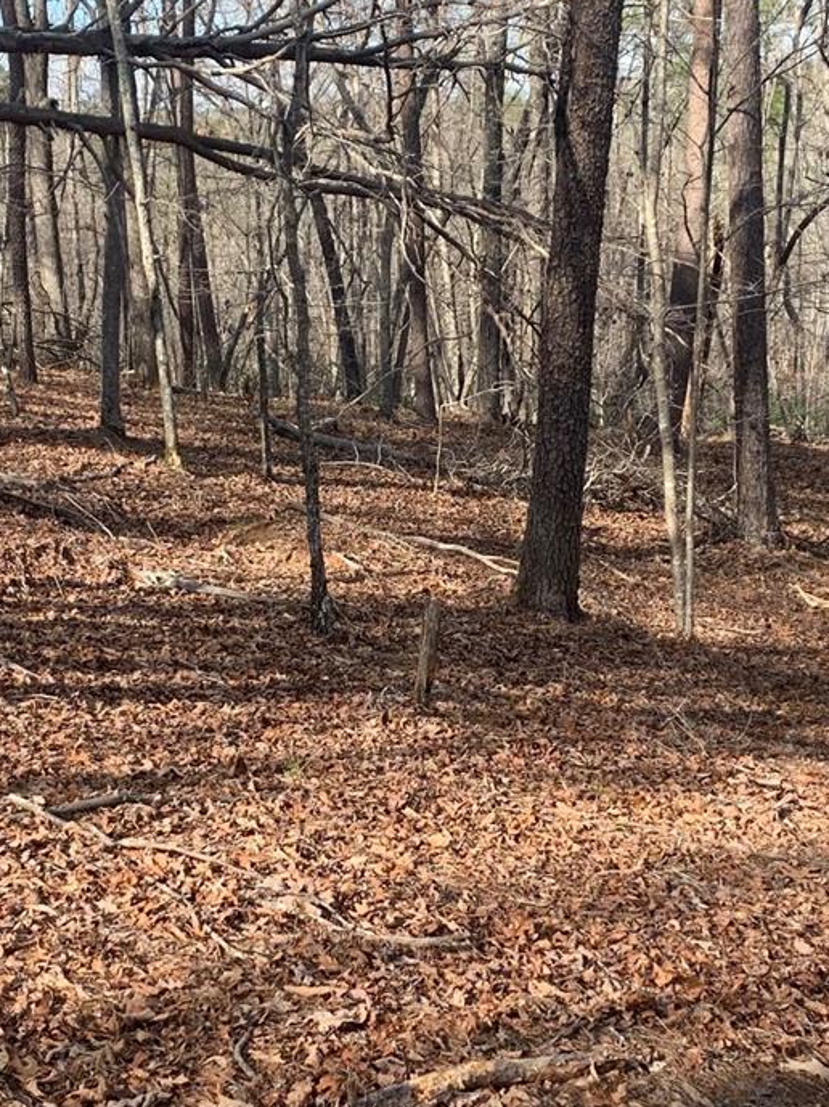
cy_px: 704
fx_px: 1854
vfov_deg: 33.1
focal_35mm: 58
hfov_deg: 25.2
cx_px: 350
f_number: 1.8
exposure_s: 1/692
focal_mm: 4.25
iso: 25
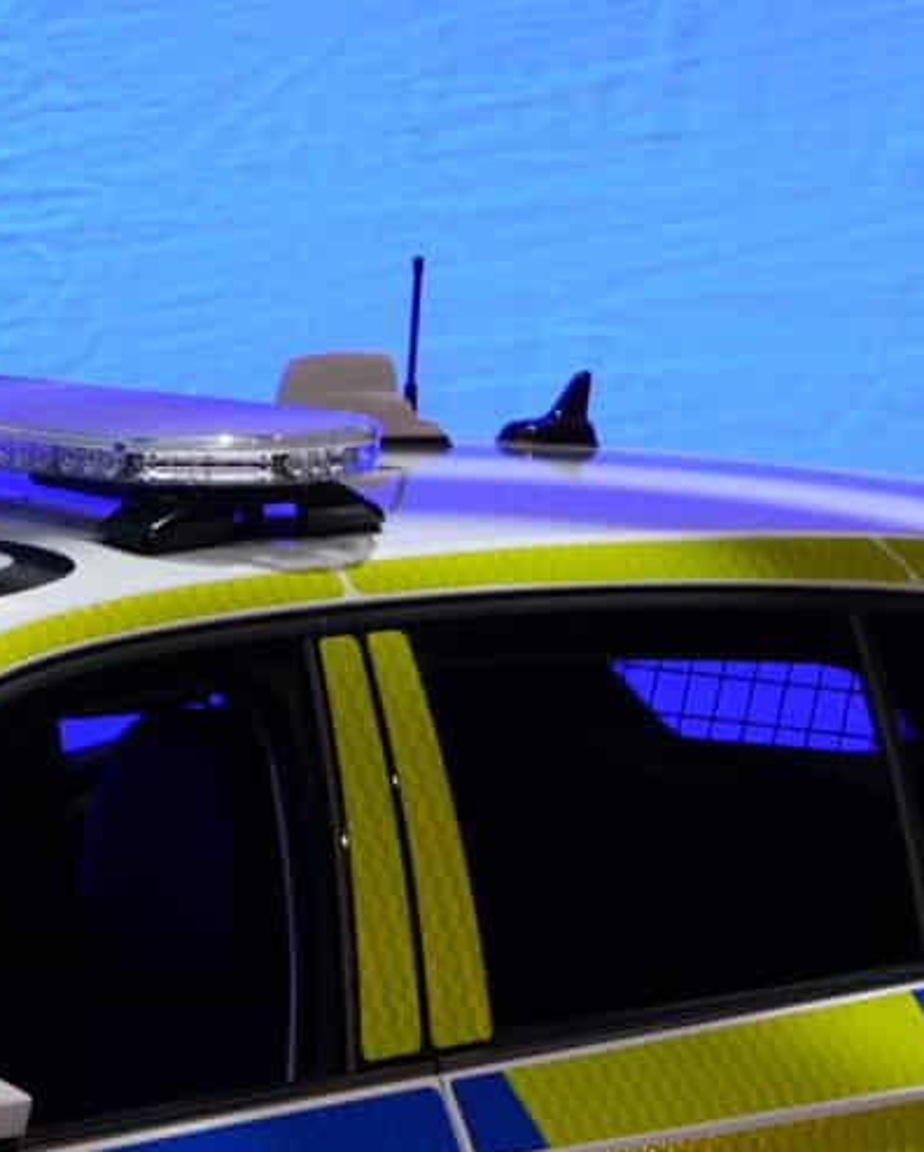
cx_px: -513
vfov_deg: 2.0
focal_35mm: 972
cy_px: 1393
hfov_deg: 1.6
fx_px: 33185
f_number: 2.8
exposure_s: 1/320
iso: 1600
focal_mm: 200
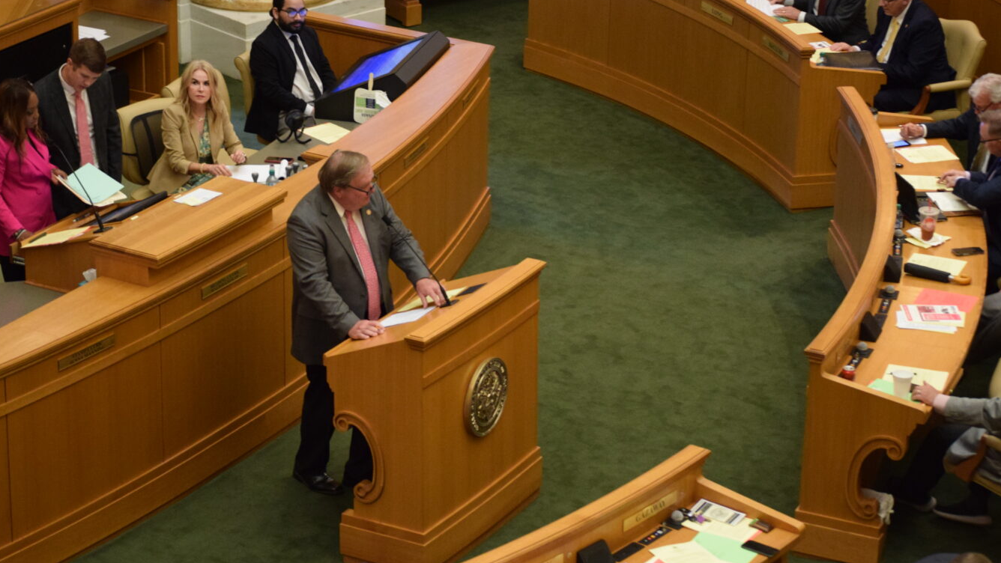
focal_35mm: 112
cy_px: 270
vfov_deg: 10.8
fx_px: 2973
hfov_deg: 19.1
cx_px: 456
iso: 2000
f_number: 4.2
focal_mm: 62
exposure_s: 1/60
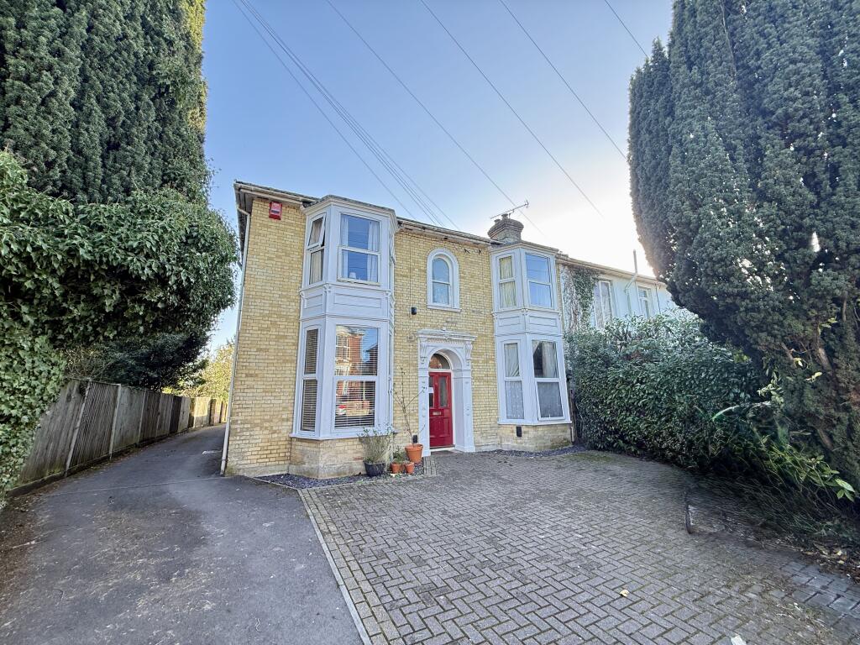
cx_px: 430
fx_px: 348
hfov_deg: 102.1
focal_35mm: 14
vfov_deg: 85.7
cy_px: 322
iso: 64
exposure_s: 1/112
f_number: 2.2
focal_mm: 2.22
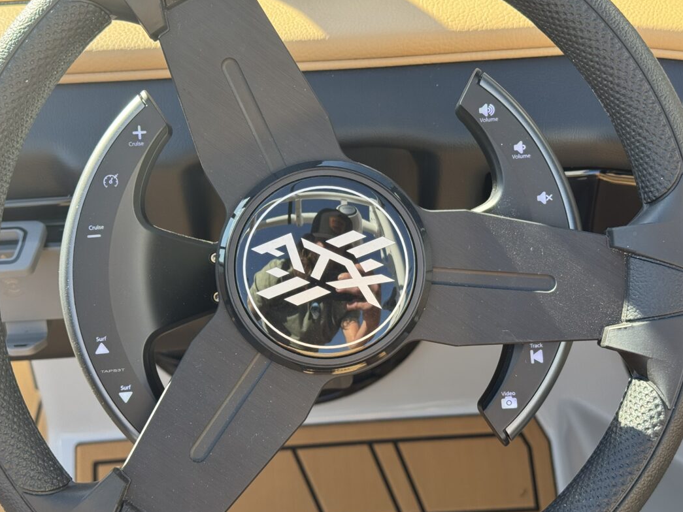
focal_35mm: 49
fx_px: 967
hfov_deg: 38.9
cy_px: 259
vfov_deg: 29.7
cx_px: 343
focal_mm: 6.76
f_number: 1.78
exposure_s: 1/294
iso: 64
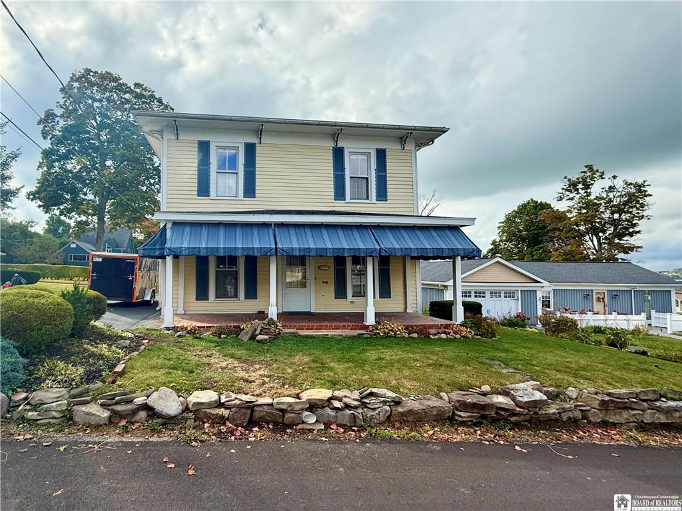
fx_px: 276
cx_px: 341
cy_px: 256
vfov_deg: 85.7
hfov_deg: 102.1
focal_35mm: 14
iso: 64
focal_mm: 2.22
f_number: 2.2
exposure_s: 1/1167
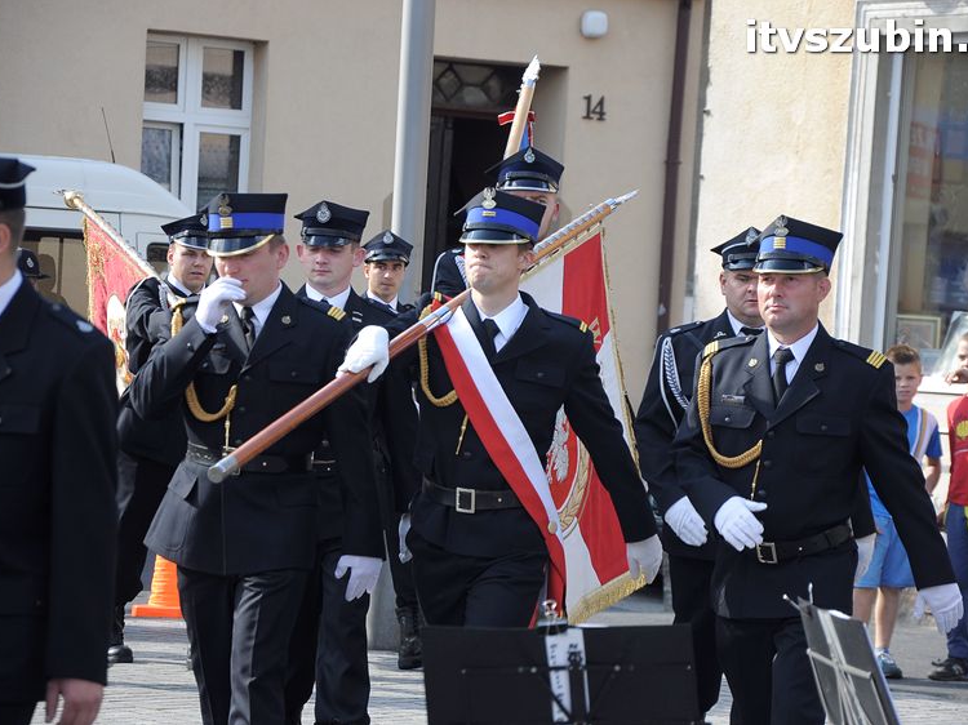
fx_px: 4796
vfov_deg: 8.6
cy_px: 362
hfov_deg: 11.5
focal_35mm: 172
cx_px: 488
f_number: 5.6
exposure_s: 1/400
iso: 400
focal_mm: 105
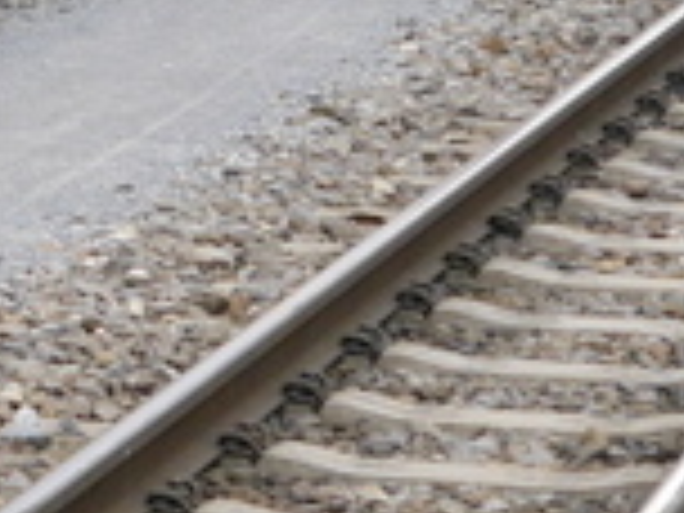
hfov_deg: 7.0
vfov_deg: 5.3
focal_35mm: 276
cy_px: -526
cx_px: -472
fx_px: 5454
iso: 160
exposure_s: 1/160
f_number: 5
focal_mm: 21
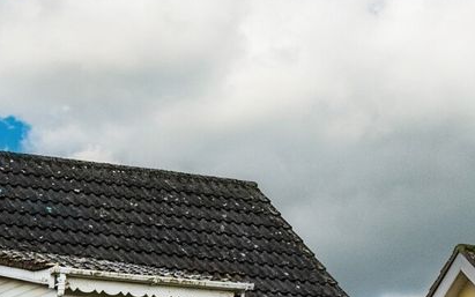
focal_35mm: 125
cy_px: 466
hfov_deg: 15.5
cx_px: -227
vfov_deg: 10.1
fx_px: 1618
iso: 400
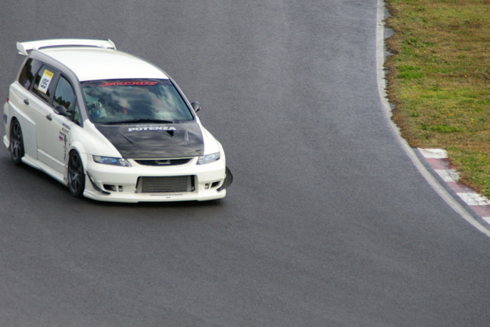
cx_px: 170
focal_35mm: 454
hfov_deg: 4.5
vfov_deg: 3.0
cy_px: 138
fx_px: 6179
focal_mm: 180
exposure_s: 1/350
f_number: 8
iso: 200
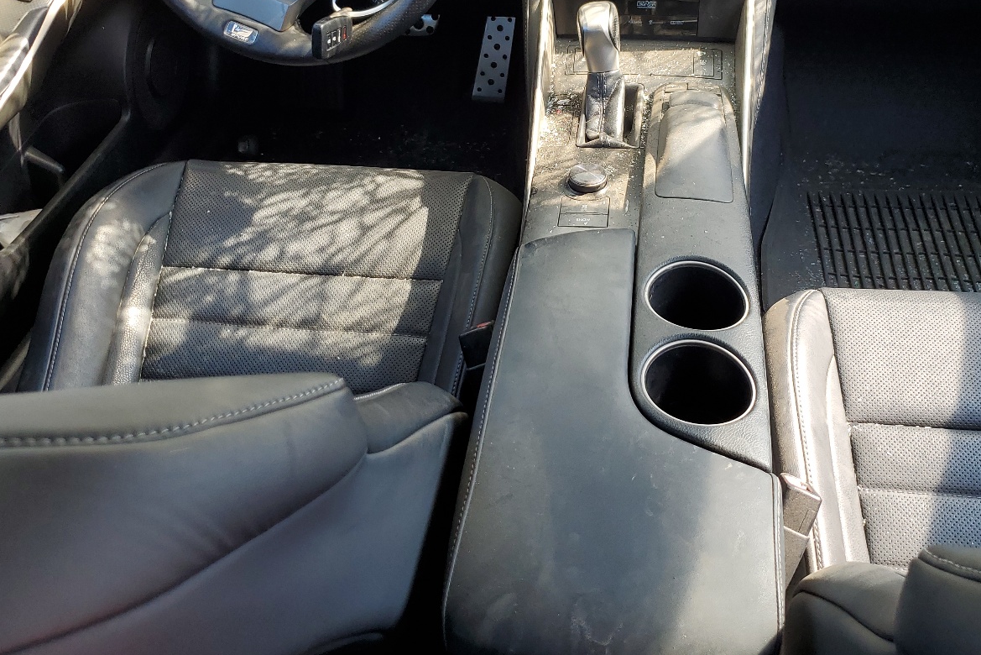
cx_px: 584
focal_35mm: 37
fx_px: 1008
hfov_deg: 51.6
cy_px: 175
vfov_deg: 35.3
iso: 50
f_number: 1.5
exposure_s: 1/250
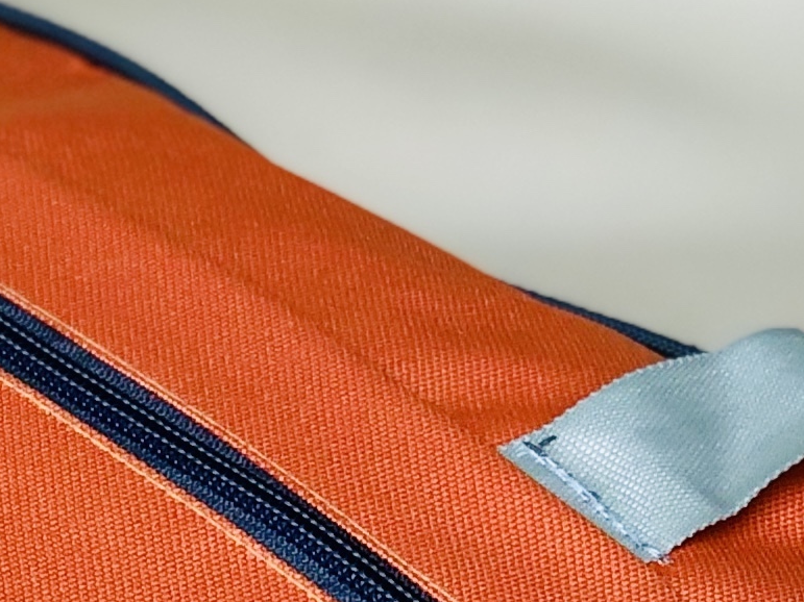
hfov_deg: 7.2
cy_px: 995
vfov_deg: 5.4
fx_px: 6317
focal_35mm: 272
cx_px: -338
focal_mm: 6
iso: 32
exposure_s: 1/60
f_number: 2.4
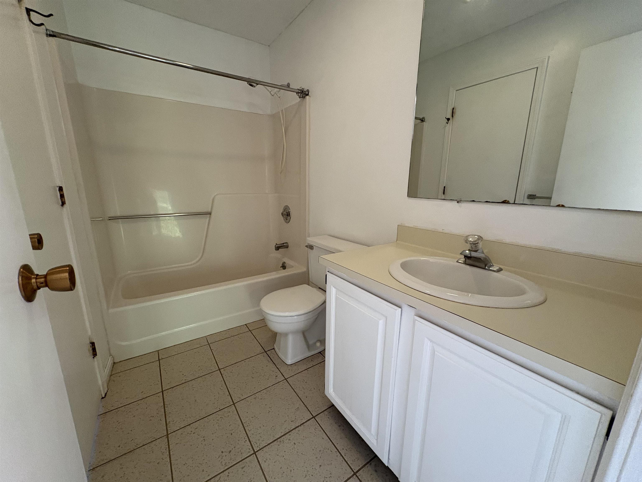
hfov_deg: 102.1
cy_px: 241
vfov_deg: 85.7
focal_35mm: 14
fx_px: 260
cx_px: 321
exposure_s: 1/60
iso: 400
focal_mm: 2.22
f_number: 2.2
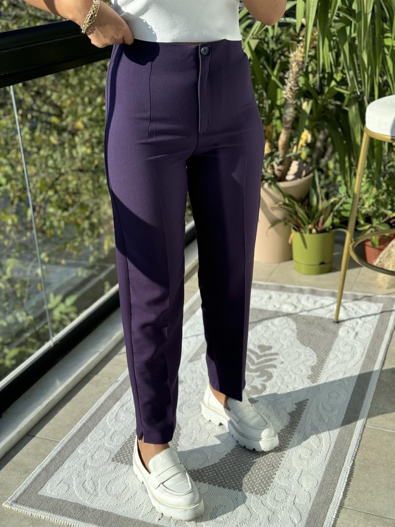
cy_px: 264
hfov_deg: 30.3
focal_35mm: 48
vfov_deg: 39.7
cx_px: 198
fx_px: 730
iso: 64
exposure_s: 1/939
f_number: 1.78
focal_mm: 6.76
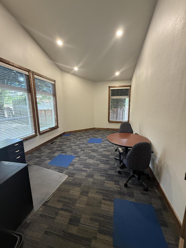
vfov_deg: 102.1
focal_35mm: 14
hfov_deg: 85.7
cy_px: 124
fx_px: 100
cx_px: 93
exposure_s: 1/60
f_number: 2.2
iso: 320
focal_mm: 2.22
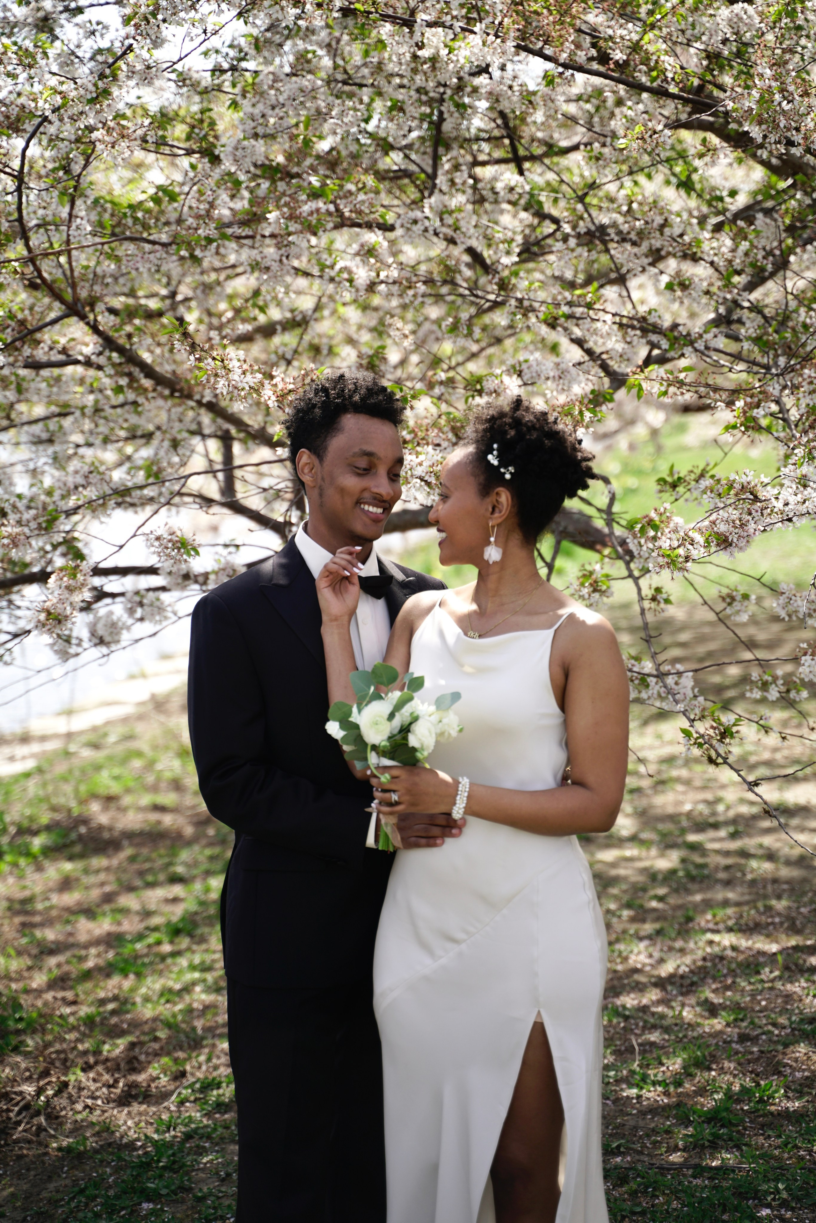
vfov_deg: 27.0
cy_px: 612
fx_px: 2549
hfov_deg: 18.2
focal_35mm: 75
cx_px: 408
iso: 160
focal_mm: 75
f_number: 2.8
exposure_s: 1/1600
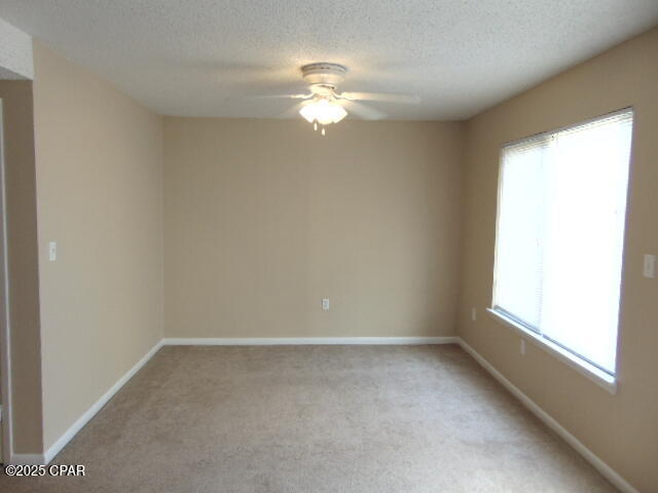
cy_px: 246
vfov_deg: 54.9
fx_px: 475
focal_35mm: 25
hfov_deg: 69.4
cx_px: 329
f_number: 3
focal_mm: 4.5
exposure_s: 1/30
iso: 100
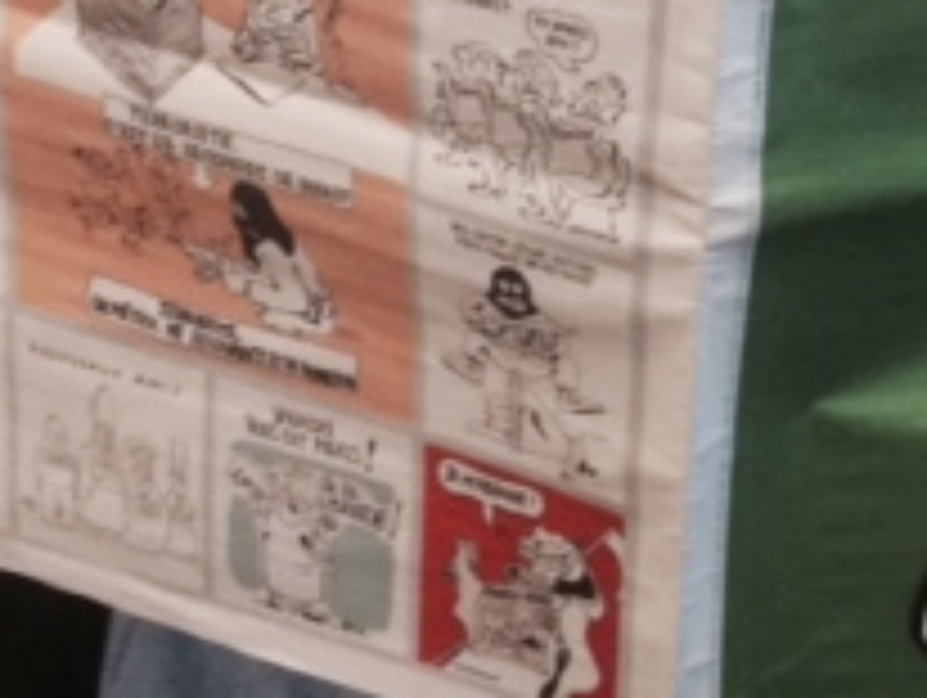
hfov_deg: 20.4
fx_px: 2493
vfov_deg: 15.2
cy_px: -207
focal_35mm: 93
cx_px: 927
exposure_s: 1/25
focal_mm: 4.12
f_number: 2.2
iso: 320
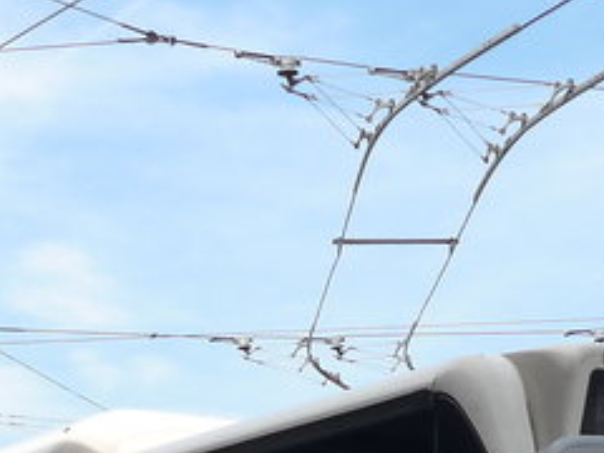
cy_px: 838
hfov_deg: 13.6
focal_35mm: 145
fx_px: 2530
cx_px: 340
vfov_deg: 9.7
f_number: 3.2
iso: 160
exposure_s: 1/800
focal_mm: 6
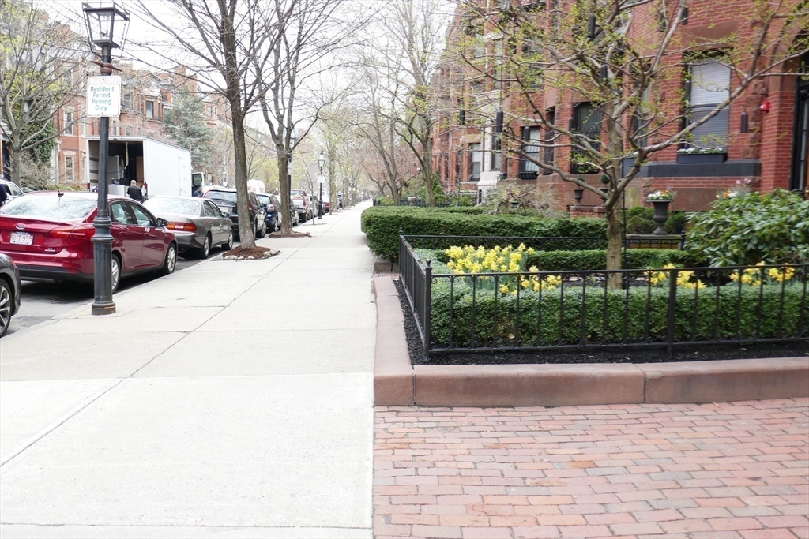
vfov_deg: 43.6
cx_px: 404
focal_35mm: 30
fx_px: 674
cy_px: 270
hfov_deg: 61.9
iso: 125
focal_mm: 11
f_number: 3.2
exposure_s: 1/200
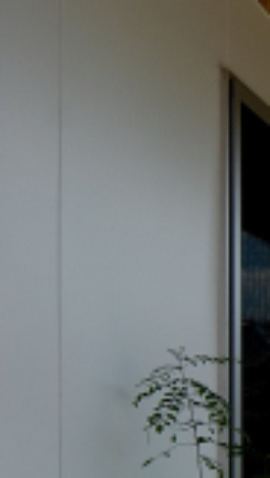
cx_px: 590
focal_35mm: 74
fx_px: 939
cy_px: 399
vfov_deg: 27.8
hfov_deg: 13.3
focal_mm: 12
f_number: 8
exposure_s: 1/250
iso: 100
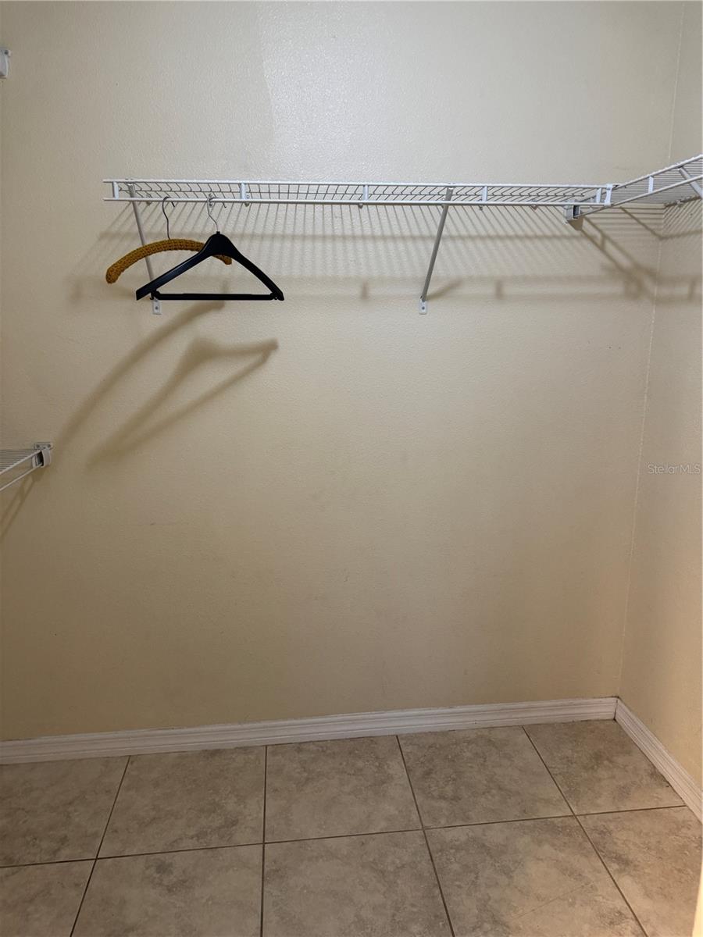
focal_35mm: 24
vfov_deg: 71.6
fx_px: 650
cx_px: 352
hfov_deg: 56.8
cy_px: 468
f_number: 1.78
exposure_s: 1/60
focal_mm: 6.76
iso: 250
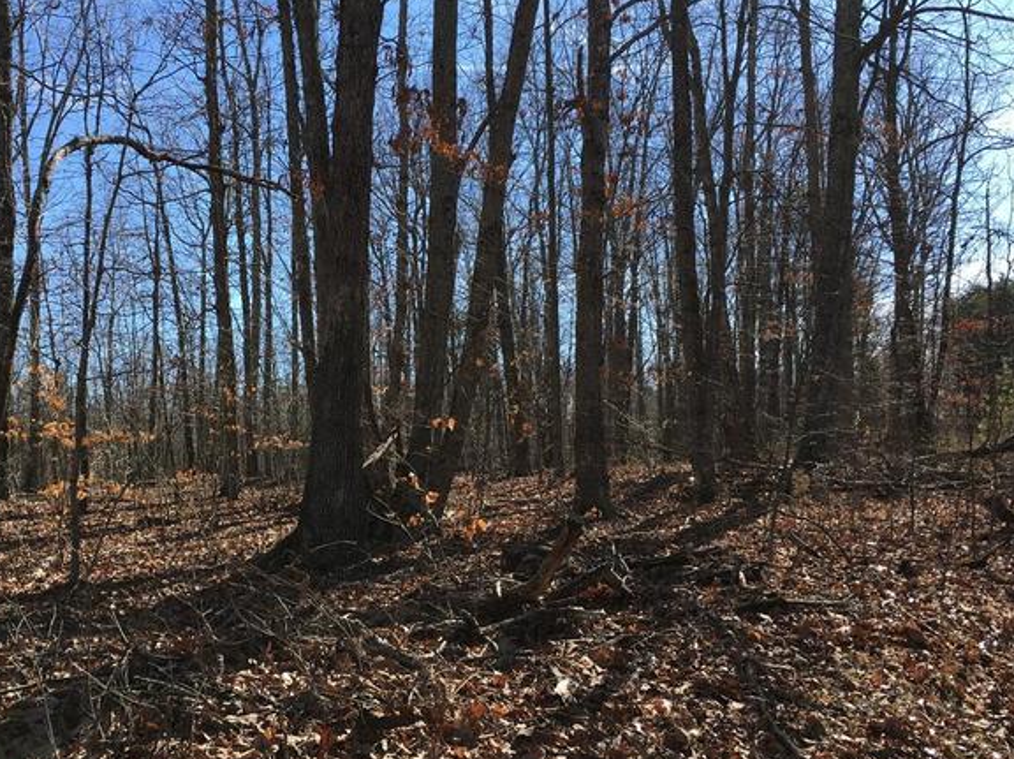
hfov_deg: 47.5
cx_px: 378
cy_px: 446
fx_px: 1141
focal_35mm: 39
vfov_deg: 36.7
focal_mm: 4.15
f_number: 2.2
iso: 25
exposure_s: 1/699
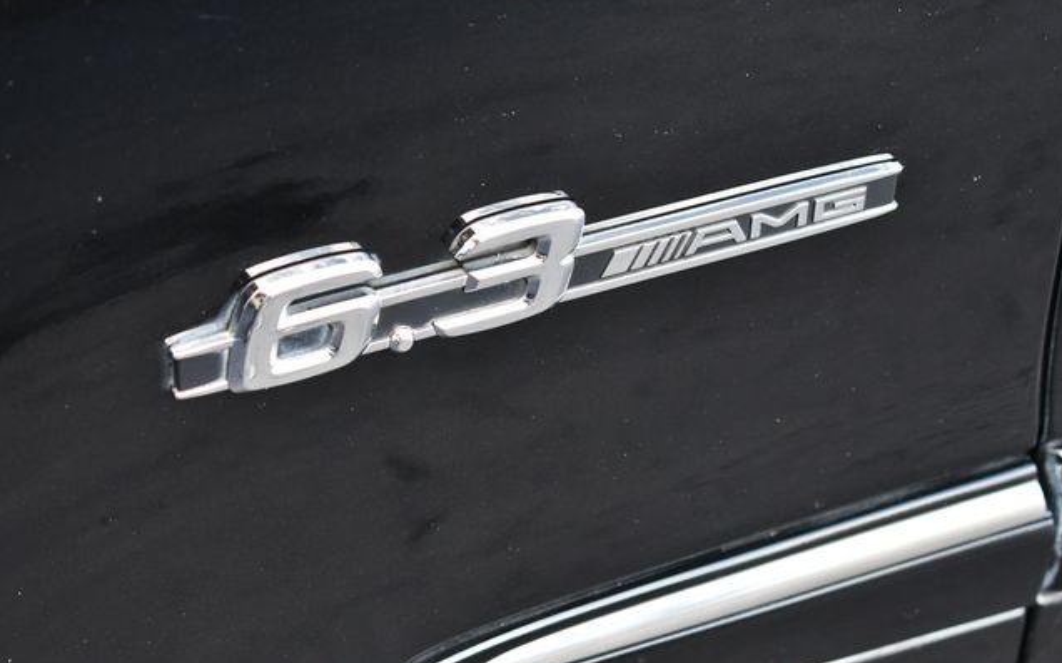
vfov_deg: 11.6
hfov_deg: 18.5
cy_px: 317
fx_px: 3269
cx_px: 533
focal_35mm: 113
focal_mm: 55
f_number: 5.6
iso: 800
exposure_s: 1/125
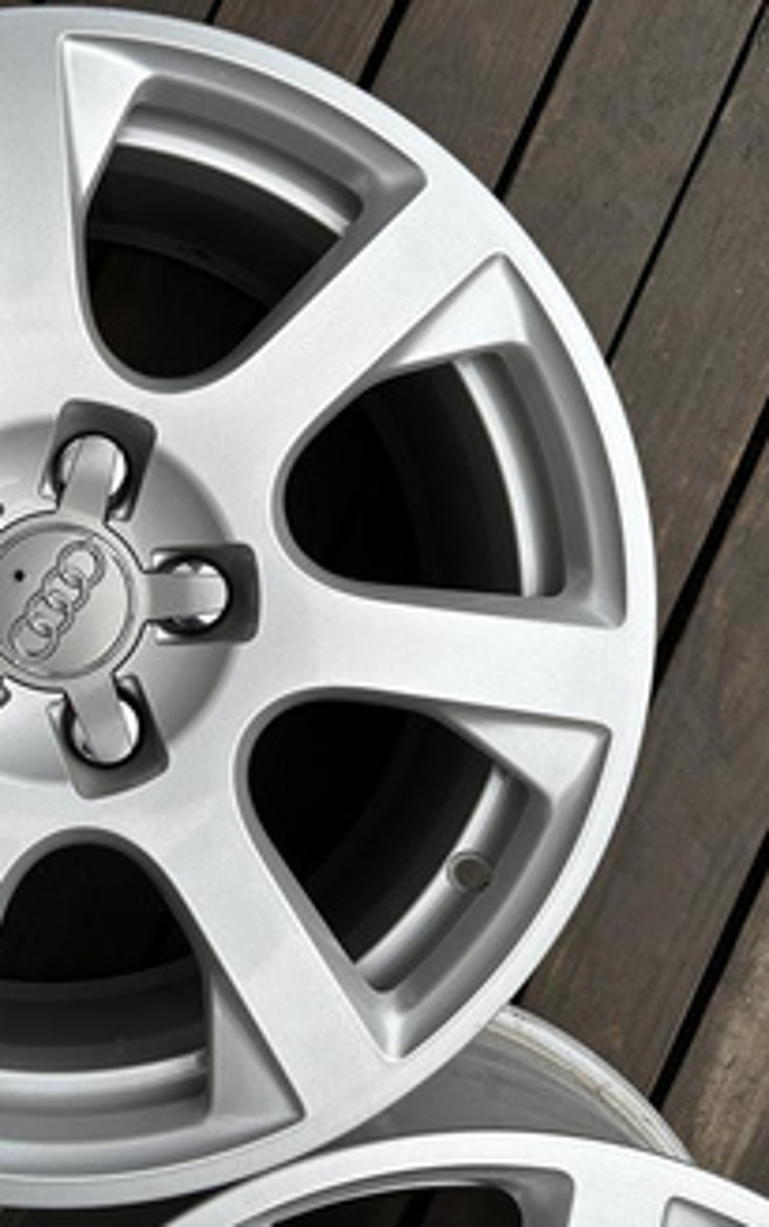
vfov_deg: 55.3
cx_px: 49
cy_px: 597
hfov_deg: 34.0
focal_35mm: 35
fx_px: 1171
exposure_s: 1/541
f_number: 1.78
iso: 80
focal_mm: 6.86
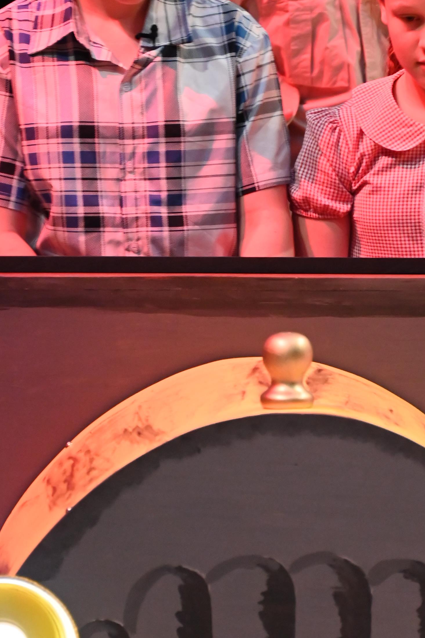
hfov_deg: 5.1
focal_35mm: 269
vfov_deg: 7.7
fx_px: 4764
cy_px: 258
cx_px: 274
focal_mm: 100
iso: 4000
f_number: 5.6
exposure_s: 1/60
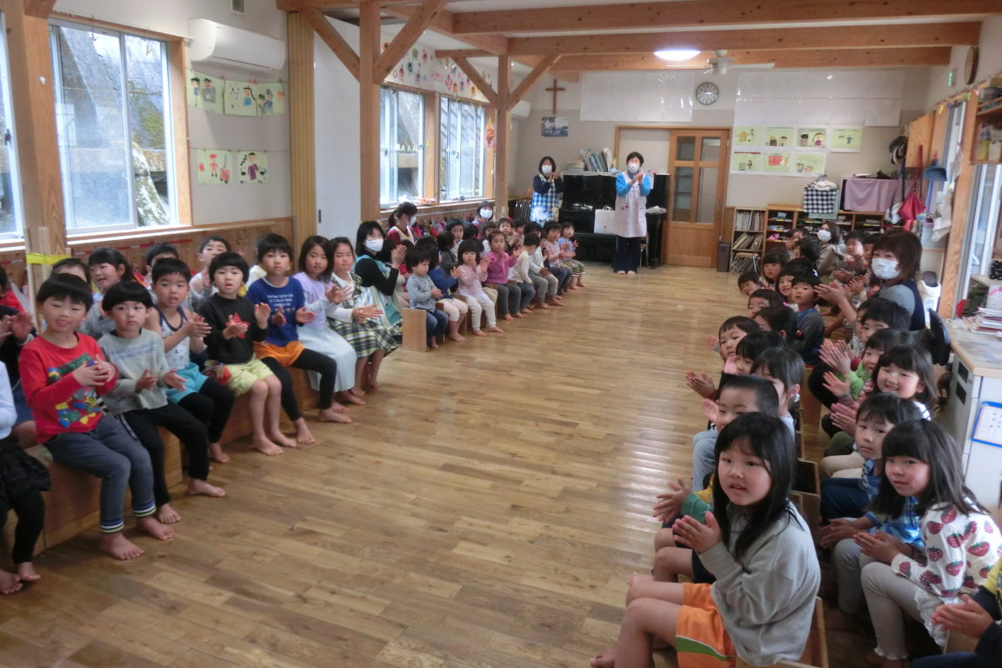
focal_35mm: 26
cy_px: 321
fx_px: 724
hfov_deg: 69.4
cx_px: 494
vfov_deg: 49.5
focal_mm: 4.24
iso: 400
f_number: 3
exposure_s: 1/80
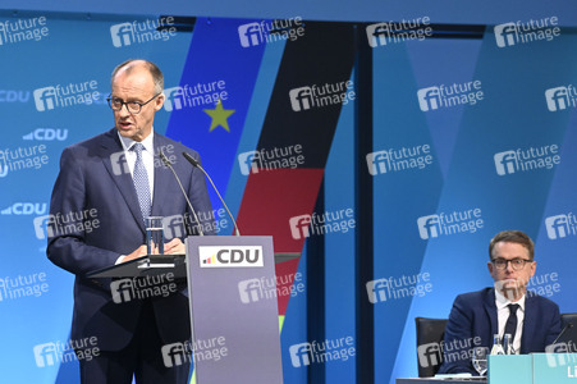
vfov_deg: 5.7
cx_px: 288
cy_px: 192
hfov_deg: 8.6
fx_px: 3844
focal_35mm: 240
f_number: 5.6
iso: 8000
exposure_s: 1/500
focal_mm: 240
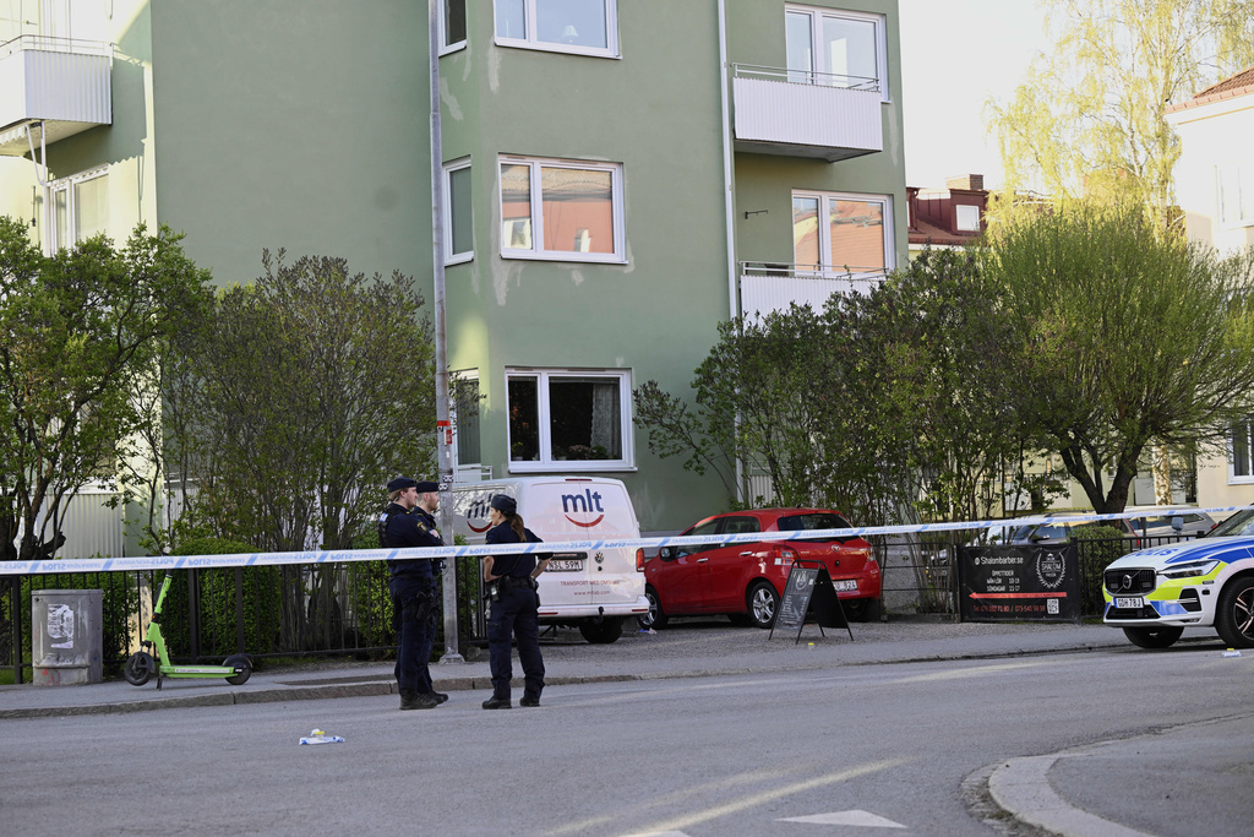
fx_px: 2439
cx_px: 627
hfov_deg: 28.8
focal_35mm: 70
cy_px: 418
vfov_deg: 19.5
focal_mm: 70
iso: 320
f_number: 4
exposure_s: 1/400
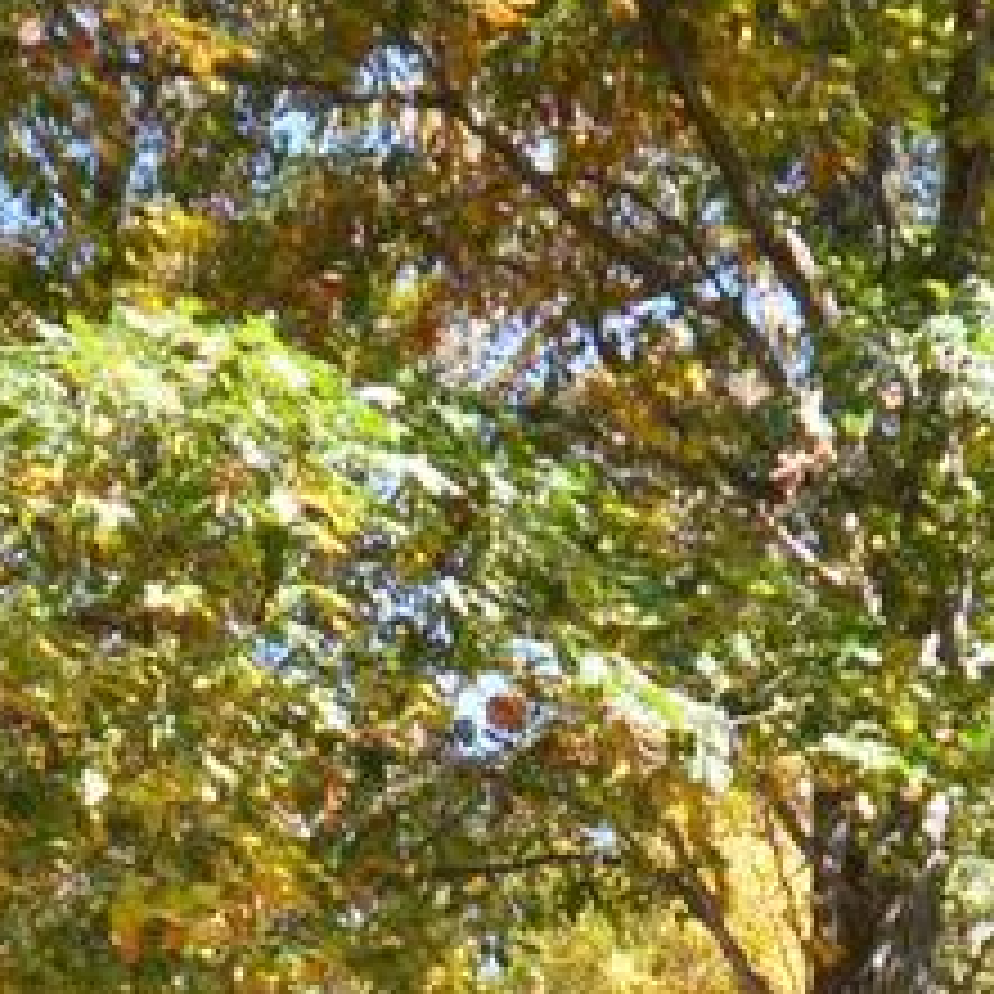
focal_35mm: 83
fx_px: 2696
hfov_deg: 20.7
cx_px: 252
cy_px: 1657
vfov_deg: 17.8
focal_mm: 10
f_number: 4
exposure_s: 1/125
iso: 125
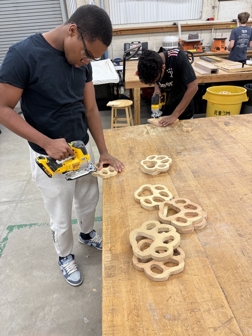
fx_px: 233
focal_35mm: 24
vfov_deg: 71.6
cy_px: 168
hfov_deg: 56.8
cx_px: 126
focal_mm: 6.76
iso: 160
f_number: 1.78
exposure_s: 1/120
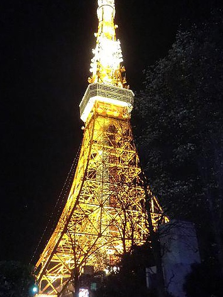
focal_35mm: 33
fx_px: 283
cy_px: 113
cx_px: 100
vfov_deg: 54.8
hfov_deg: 42.9
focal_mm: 4.7
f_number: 2.8
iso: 800
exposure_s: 1/13
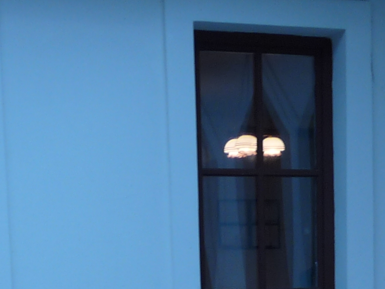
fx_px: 1246
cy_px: 515
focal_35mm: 112
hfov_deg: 17.5
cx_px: 264
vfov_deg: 12.2
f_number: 2.8
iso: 100
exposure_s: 1/100
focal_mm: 4.8
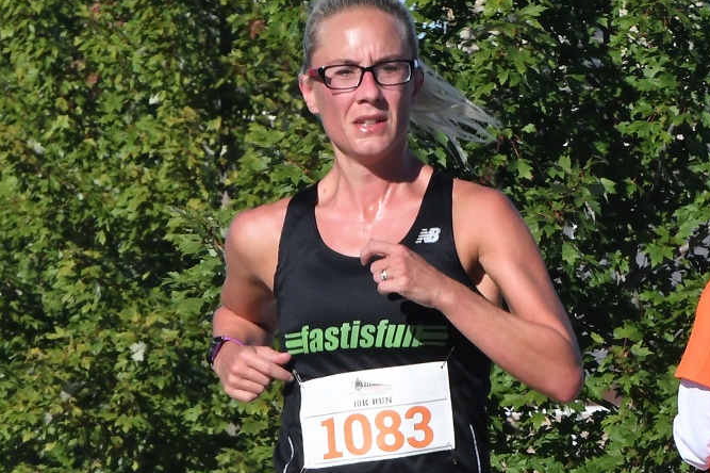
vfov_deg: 4.1
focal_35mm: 334
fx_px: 6578
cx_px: 357
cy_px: 294
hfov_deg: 6.2
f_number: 13
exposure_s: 1/800
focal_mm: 155
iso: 640
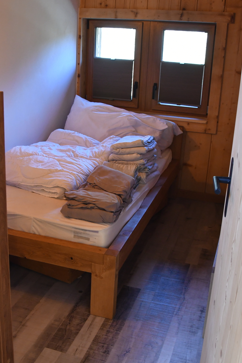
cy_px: 178
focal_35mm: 42
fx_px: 424
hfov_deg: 31.8
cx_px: 96
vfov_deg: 46.4
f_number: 4
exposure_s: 1/60
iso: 1000
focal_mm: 18
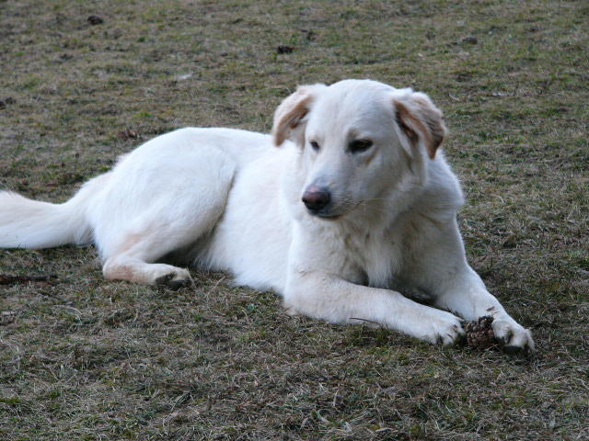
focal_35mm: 135
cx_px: 294
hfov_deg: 14.6
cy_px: 220
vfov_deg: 11.0
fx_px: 2297
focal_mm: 22.5
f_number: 2.8
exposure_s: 1/20
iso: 100
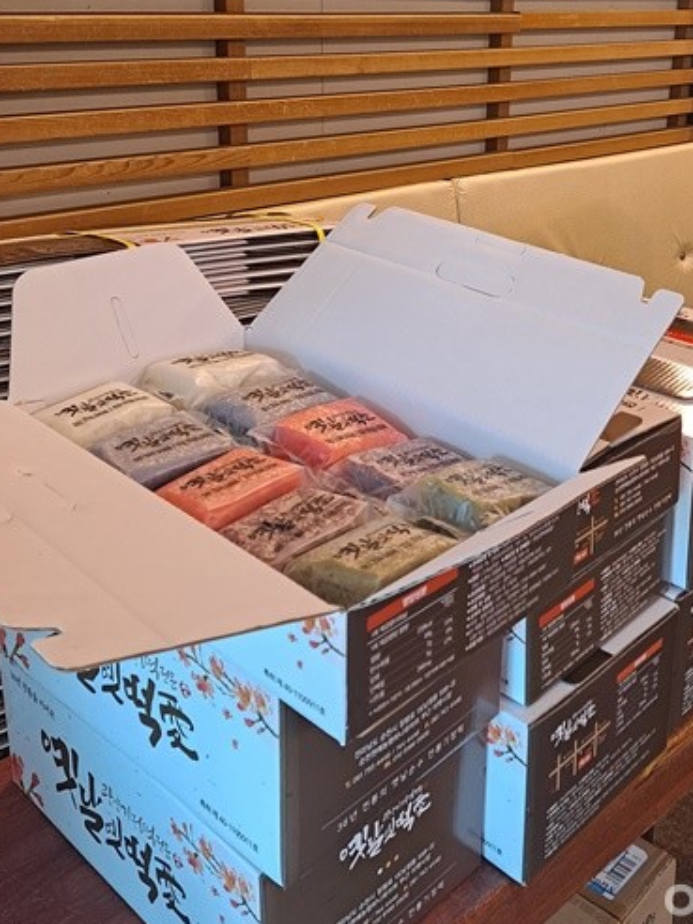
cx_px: 479
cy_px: 246
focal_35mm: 39
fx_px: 1041
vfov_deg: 46.4
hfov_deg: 36.3
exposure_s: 1/60
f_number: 1.8
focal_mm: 5.23
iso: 160
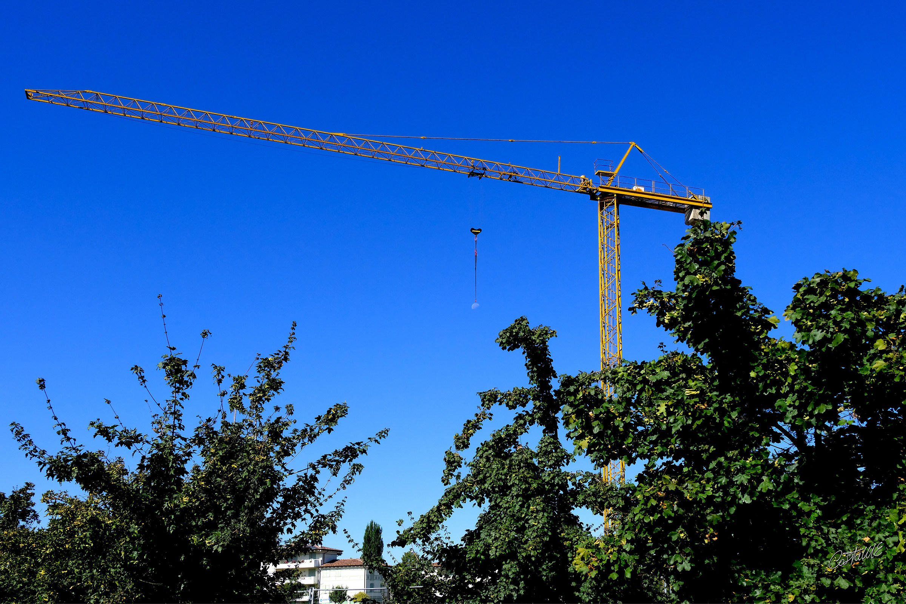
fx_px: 780
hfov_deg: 60.3
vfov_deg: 42.3
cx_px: 453
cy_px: 302
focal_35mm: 31
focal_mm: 20.8
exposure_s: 1/2000
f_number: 8
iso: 640
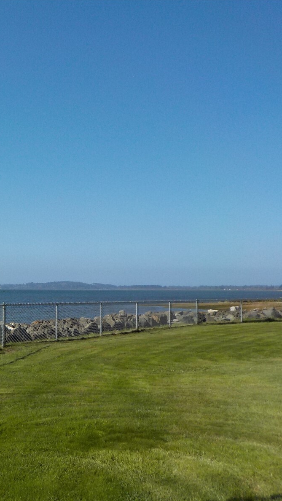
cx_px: 57
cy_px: 252
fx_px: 585
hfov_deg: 26.6
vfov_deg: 46.4
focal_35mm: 44
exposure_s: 1/500
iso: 125
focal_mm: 4.1
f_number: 6.6
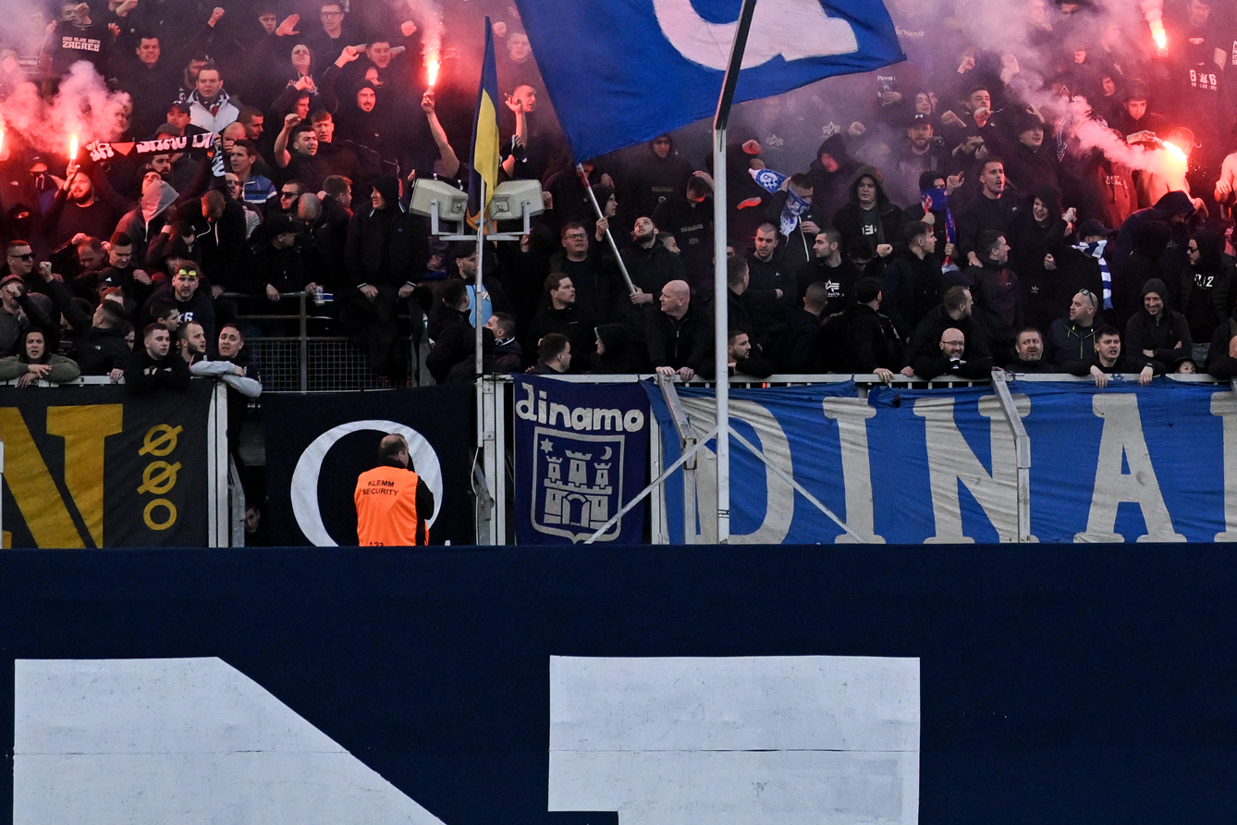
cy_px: -388
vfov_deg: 2.6
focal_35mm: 538
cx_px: 1317
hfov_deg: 3.8
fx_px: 18485
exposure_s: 1/5000
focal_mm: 180
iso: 2000
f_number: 4
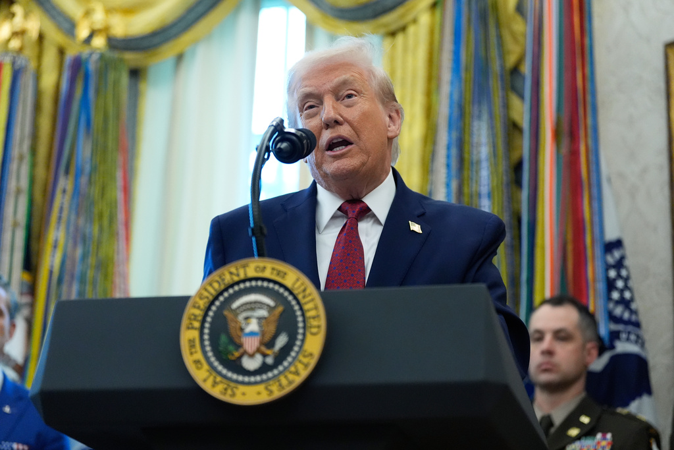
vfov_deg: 15.7
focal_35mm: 87
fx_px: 1629
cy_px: 225
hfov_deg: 23.4
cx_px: 337
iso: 5000
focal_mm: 87
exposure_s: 1/200
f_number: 2.8
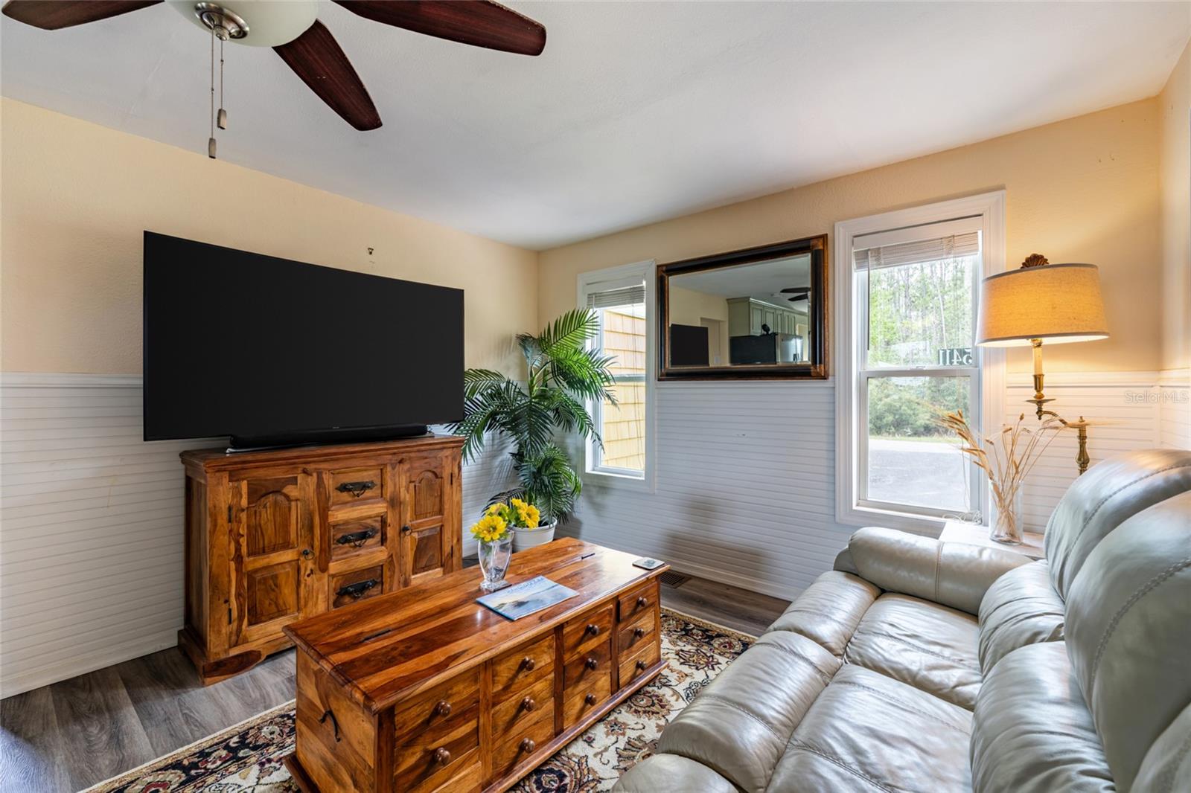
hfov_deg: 104.3
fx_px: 463
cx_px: 596
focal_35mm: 14
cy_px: 396
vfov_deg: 81.2
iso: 160
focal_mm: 14
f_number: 7.1
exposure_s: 1/25
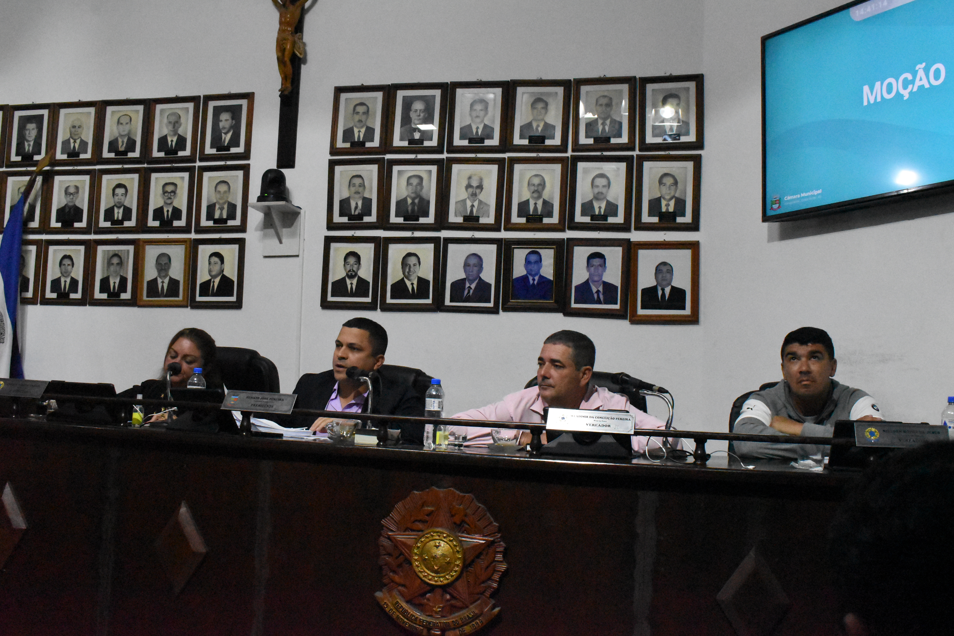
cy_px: 318
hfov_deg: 51.3
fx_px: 994
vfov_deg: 35.5
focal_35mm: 38
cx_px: 477
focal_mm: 25
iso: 12800
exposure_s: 1/320
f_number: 9
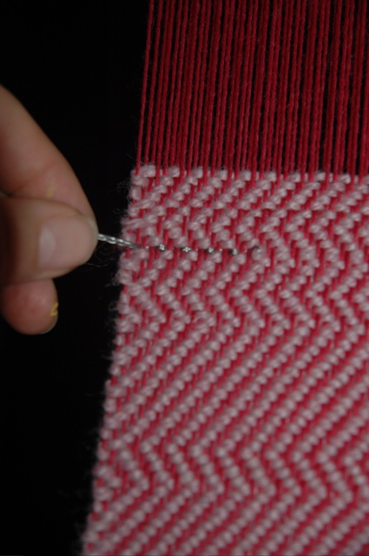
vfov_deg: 19.5
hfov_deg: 13.0
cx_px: 184
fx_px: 1619
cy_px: 278
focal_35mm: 105
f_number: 4.5
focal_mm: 70
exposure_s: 1/60
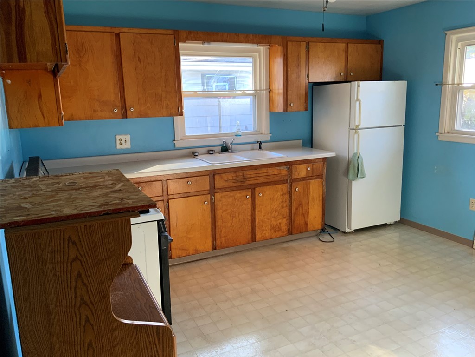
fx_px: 398
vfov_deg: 48.2
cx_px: 238
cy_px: 178
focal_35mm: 29
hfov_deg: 61.7
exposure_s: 1/60
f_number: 1.8
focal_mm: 3
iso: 80
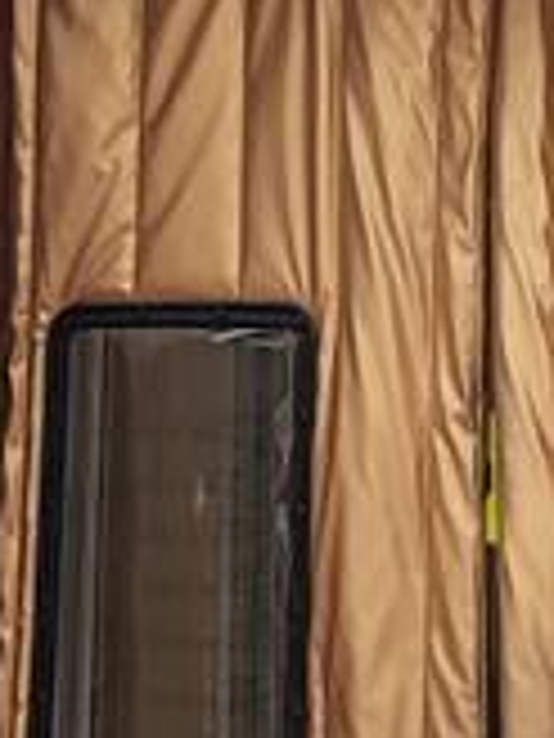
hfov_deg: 9.7
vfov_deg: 11.4
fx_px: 3265
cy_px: -848
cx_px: 338
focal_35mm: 153
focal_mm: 6.78
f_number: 1.85
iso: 50
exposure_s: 1/1429
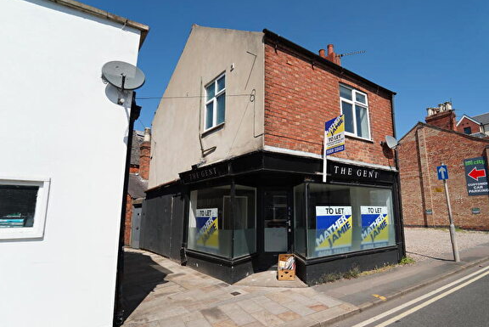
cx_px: 290
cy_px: 173
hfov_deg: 92.2
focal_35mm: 17
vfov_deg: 70.5
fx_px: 231
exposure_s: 1/250
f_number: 9
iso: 100
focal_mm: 14
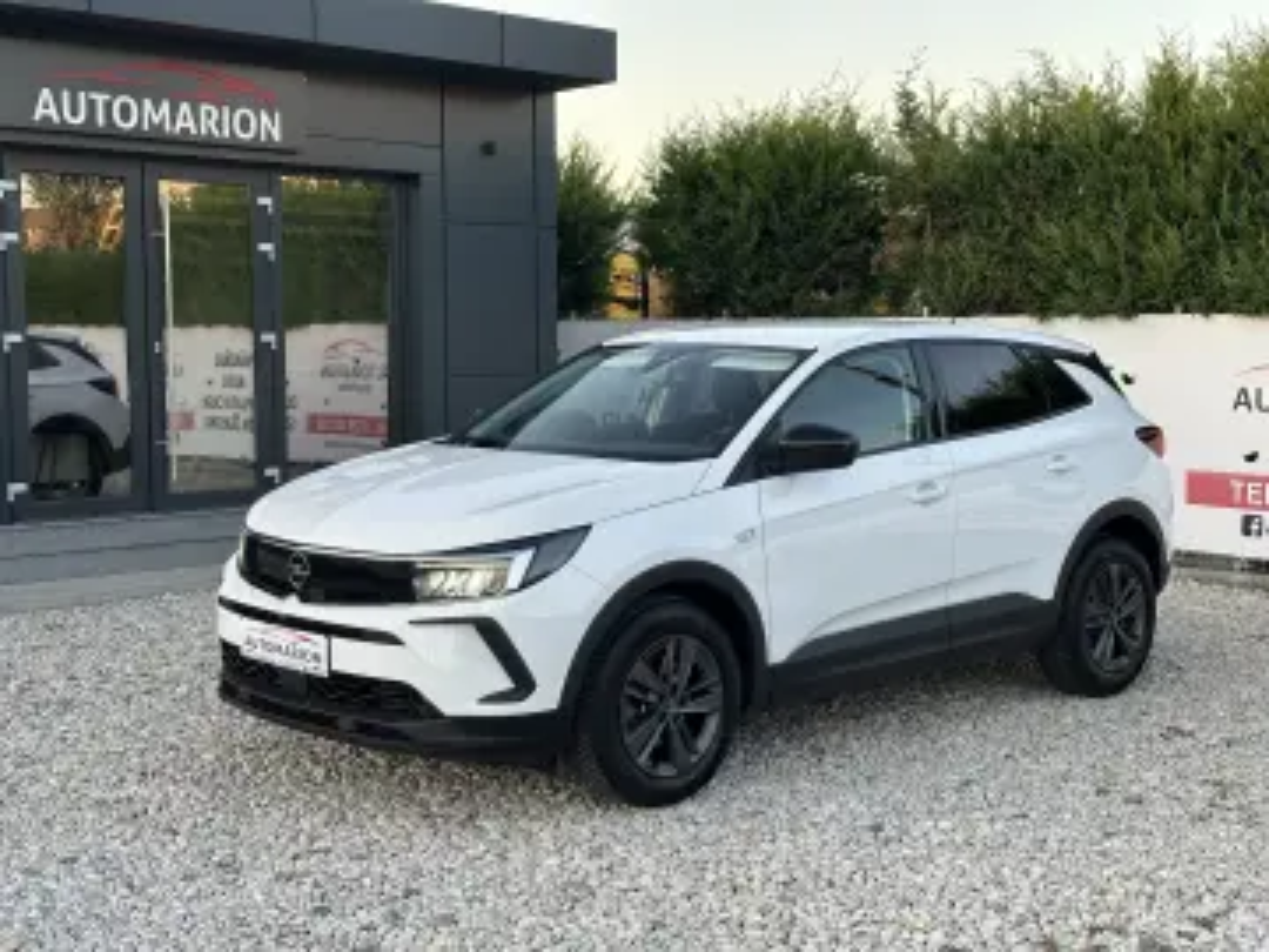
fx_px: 1760
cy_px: 476
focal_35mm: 48
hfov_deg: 39.7
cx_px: 634
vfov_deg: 30.3
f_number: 1.78
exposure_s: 1/254
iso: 64
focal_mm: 6.86
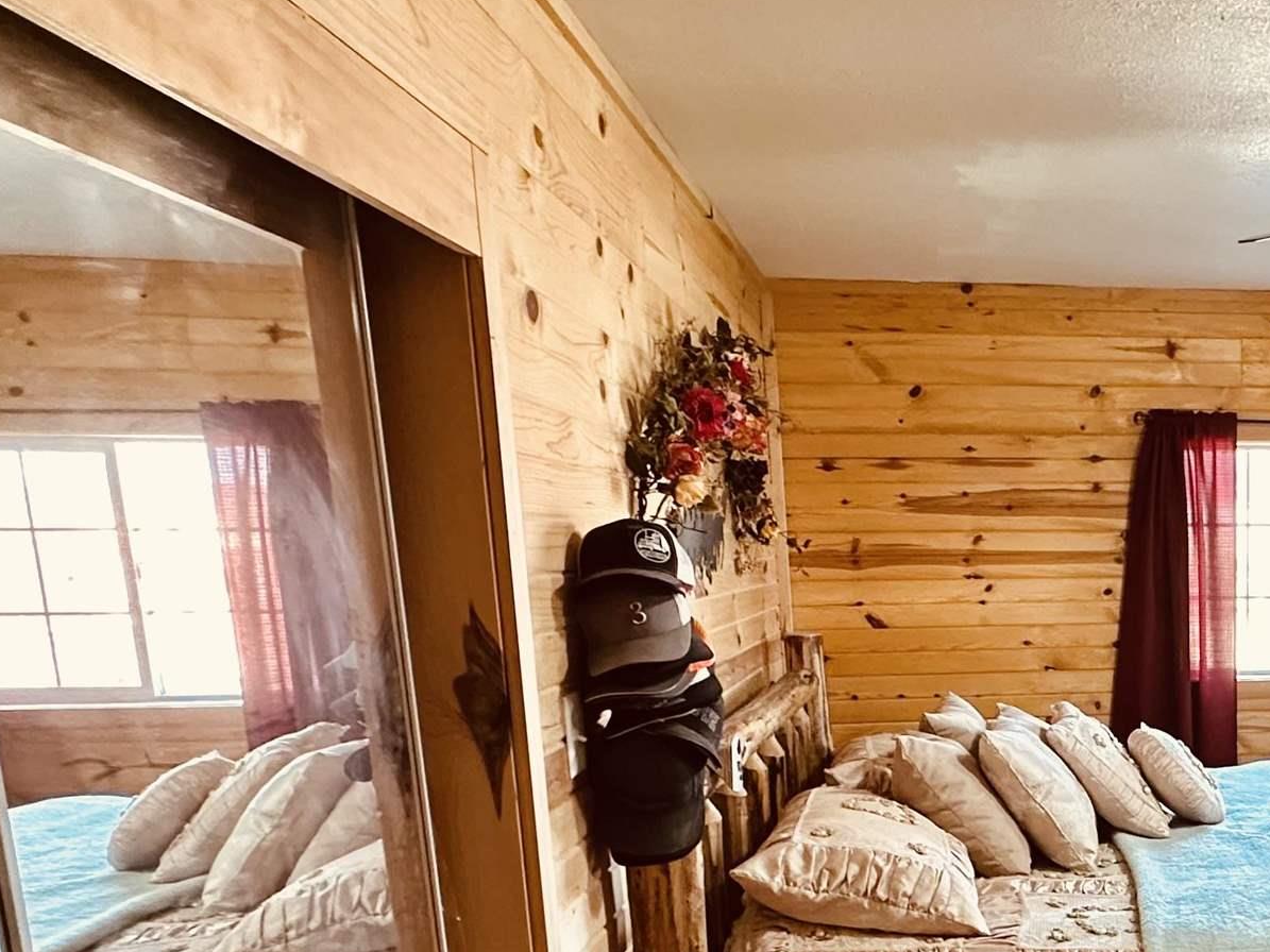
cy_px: 775
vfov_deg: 38.1
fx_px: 1321
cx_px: 1199
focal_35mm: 36
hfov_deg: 45.3
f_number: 2.2
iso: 400
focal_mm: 2.22
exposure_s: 1/60
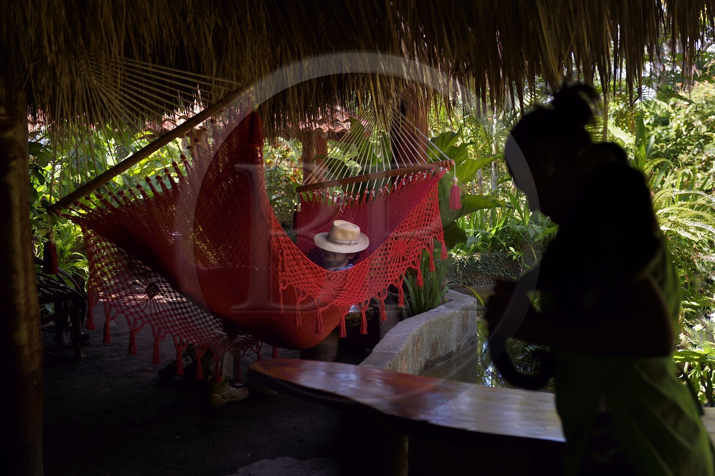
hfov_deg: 48.5
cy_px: 238
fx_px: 794
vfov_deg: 33.4
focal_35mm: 40
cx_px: 358
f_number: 3.2
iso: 200
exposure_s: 1/200
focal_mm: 40
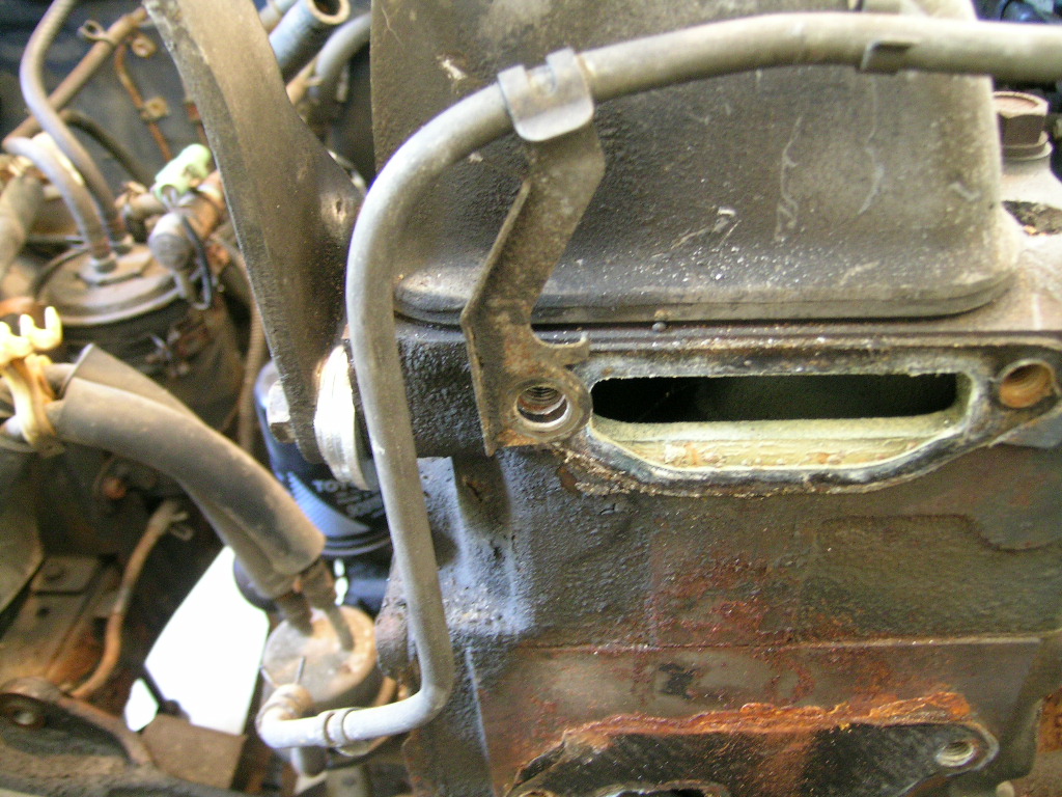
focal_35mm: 28
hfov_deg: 63.4
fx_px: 859
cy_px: 398
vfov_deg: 49.7
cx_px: 531
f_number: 2.8
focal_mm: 5.8
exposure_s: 1
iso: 200
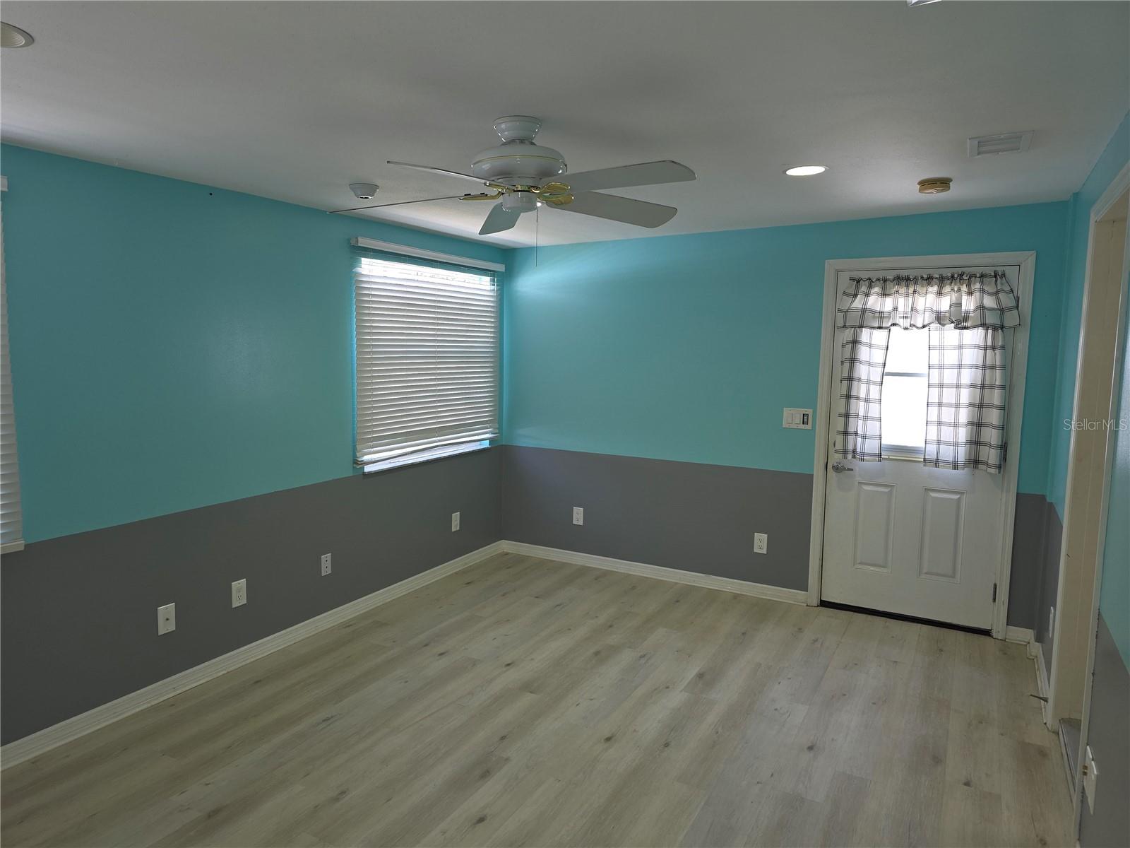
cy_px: 424
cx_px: 565
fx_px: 751
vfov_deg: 58.9
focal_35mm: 23
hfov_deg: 73.9
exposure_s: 1/60
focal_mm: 6.3
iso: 50
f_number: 1.7
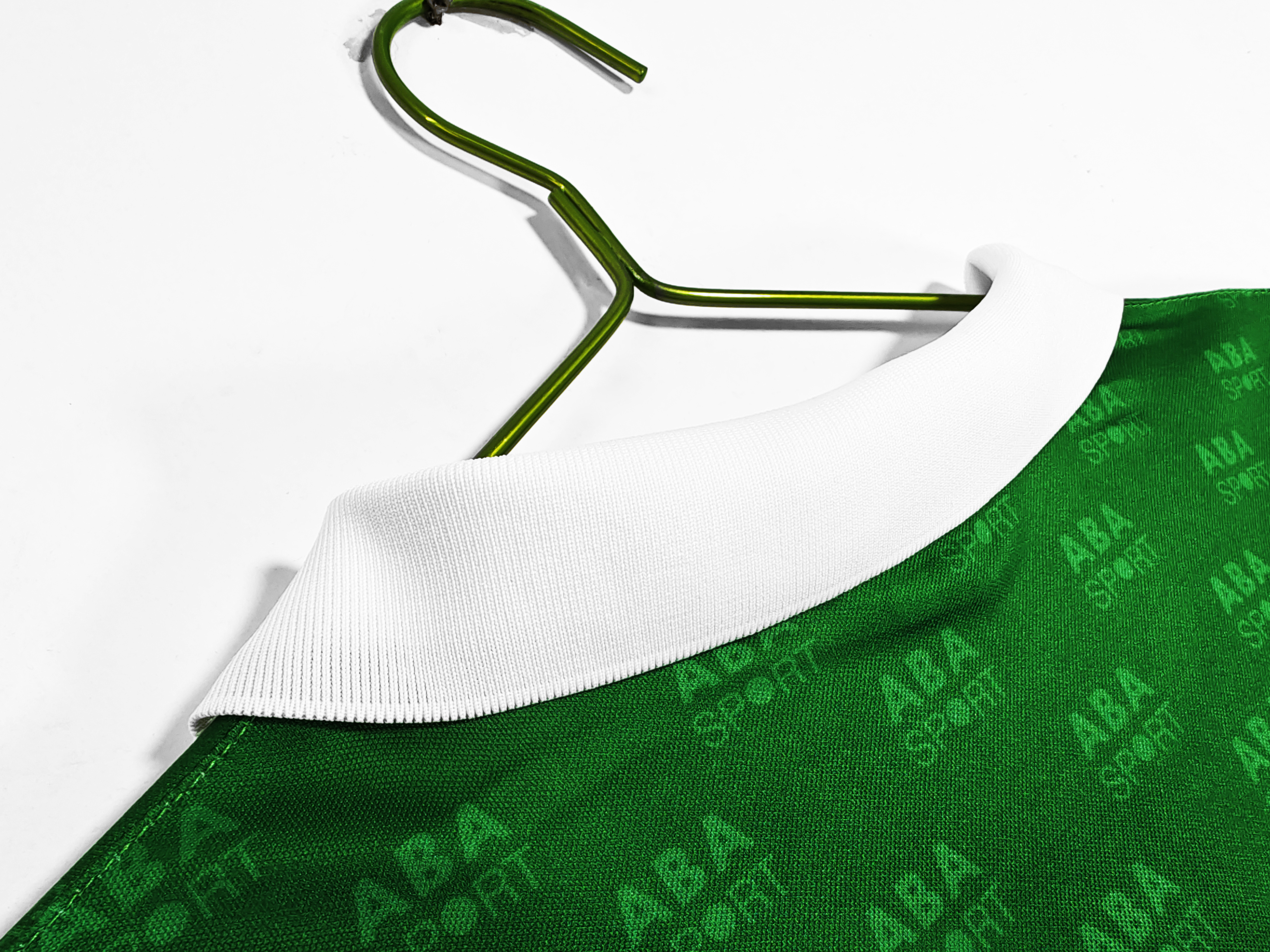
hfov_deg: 73.9
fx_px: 844
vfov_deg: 58.9
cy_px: 476
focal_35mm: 23
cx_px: 635
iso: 124
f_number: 2.2
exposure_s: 1/50
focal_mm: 2.59
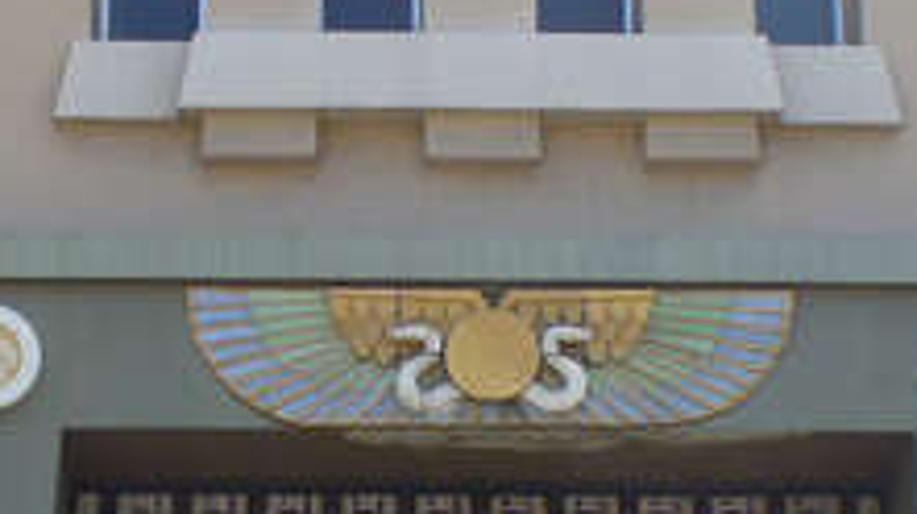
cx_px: 448
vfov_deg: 8.3
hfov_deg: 14.7
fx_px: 3548
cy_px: 423
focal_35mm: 146
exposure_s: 1/125
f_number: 5.6
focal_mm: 6.1
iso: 80
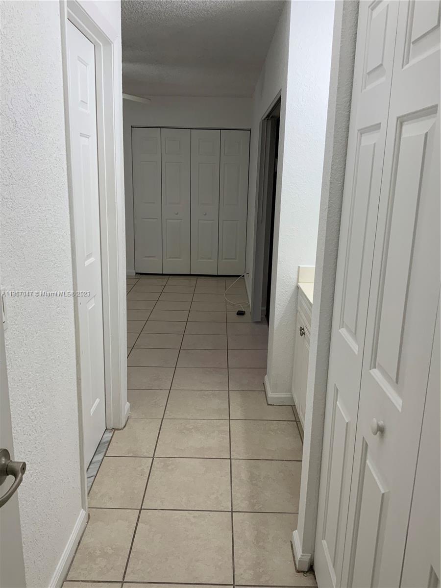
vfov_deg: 61.7
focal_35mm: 29
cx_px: 220
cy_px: 294
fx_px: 493
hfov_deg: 48.2
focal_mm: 3
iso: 50
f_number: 1.8
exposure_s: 1/120
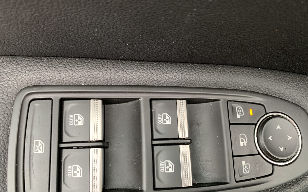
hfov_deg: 66.5
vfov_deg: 44.5
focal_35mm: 28
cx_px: 154
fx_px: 235
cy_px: 107
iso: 100
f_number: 1.8
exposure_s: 1/60
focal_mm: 4.25
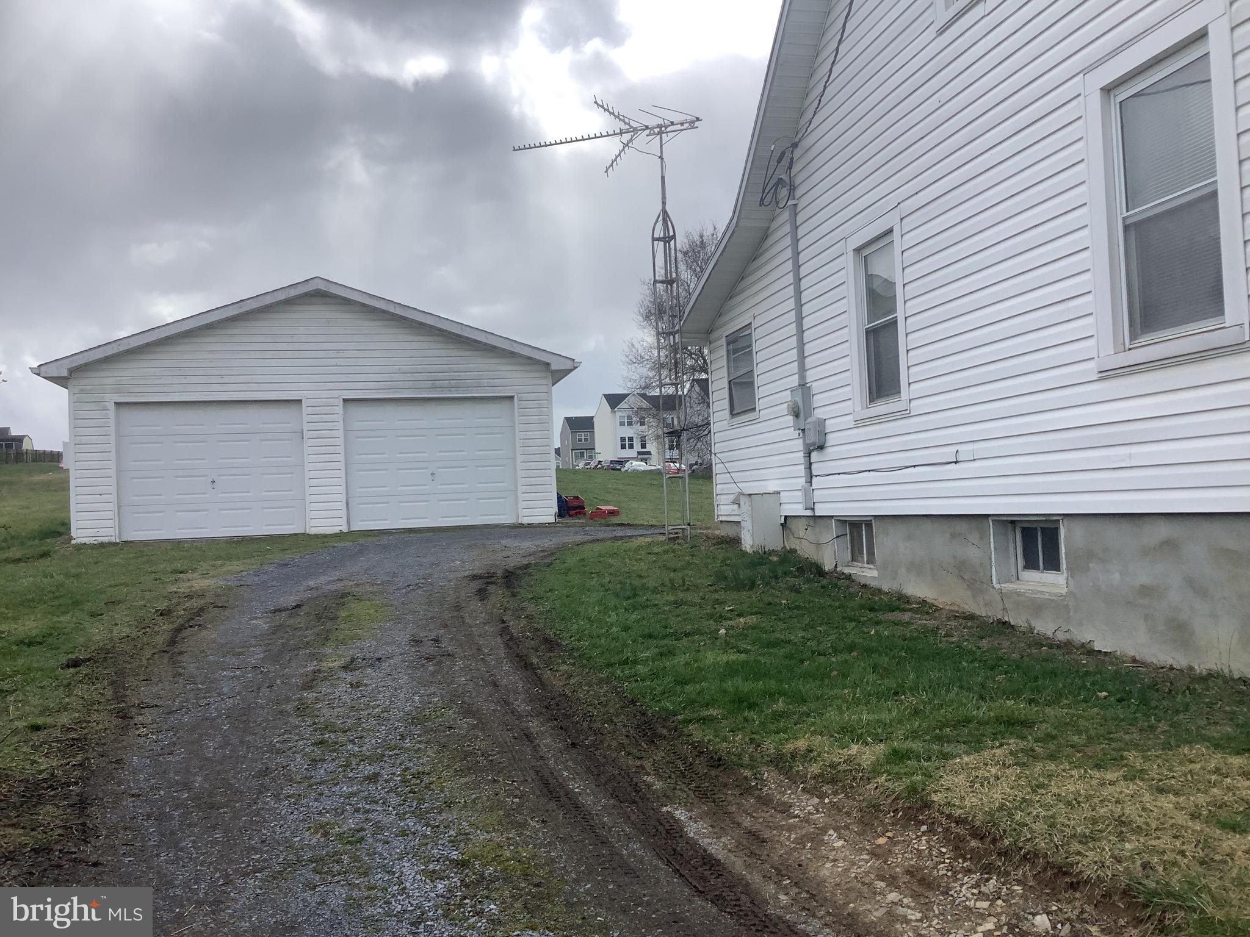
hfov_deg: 58.4
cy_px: 468
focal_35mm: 31
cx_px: 625
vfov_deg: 45.4
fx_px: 1119
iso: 25
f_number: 2.4
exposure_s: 1/1359
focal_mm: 3.3
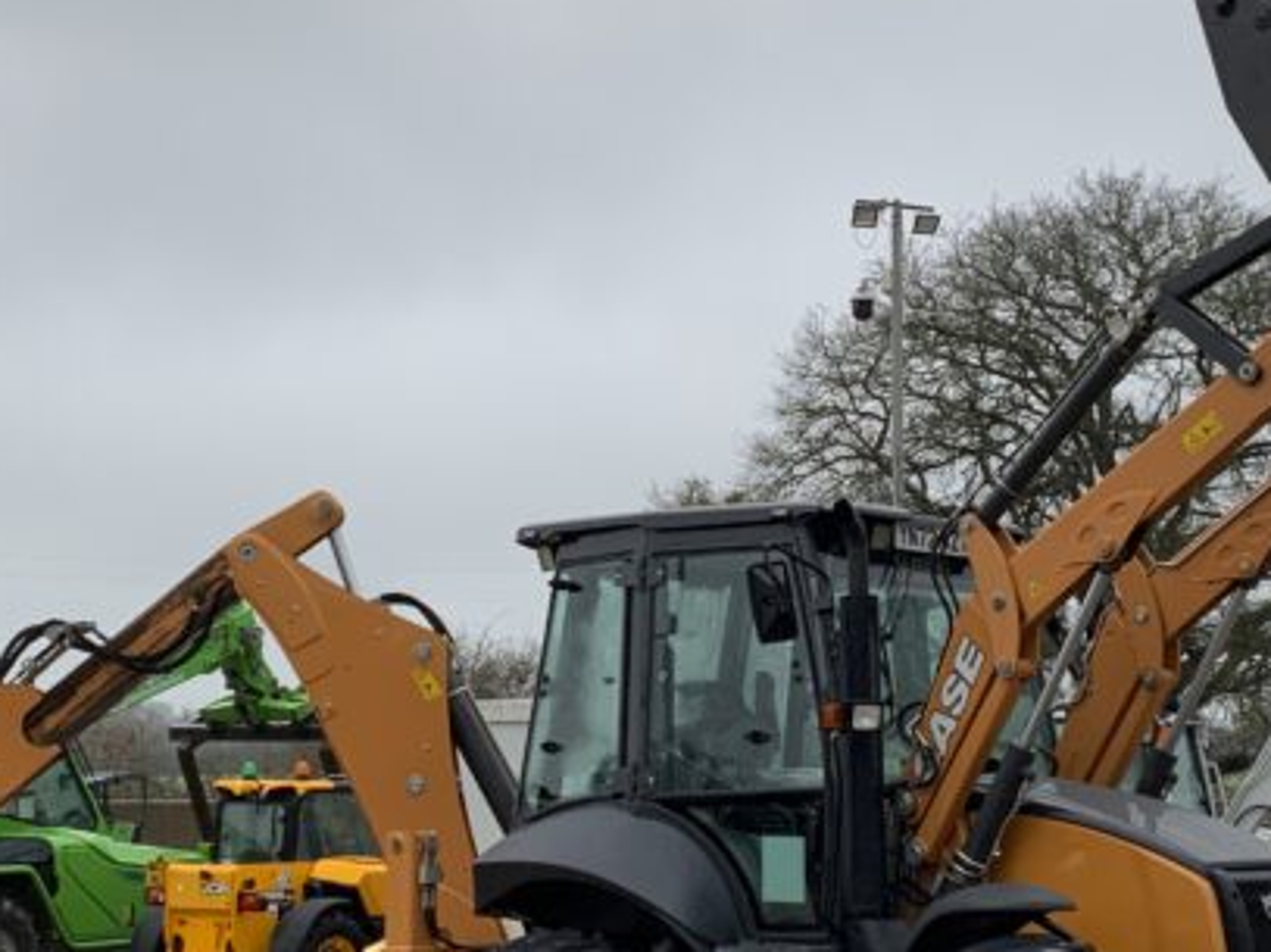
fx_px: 2680
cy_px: 528
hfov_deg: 26.6
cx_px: 781
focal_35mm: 73
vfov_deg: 20.1
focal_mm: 3
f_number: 1.8
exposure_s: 1/122
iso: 20
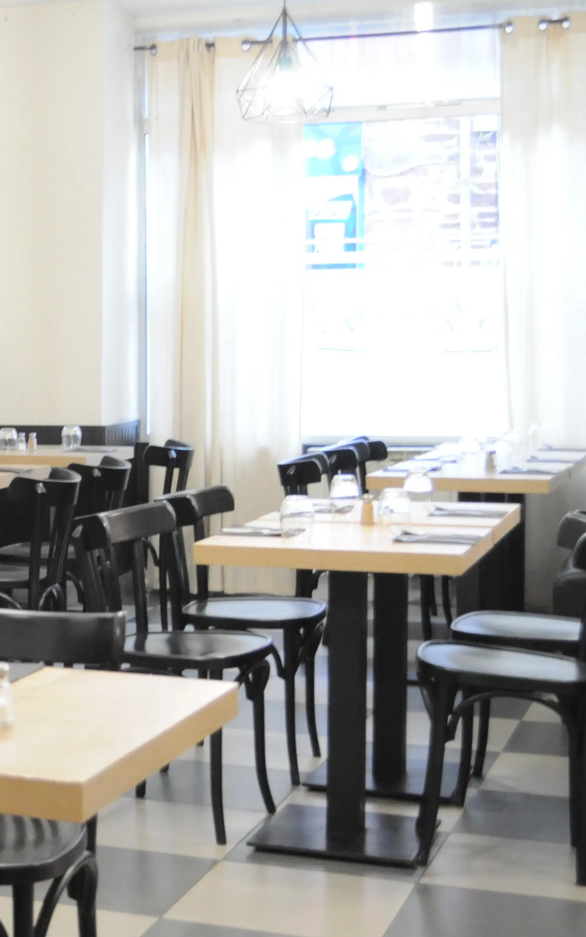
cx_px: -113
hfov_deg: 18.2
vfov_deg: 30.2
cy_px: 457
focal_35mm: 68
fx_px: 1738
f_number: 4.5
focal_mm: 28
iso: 1600
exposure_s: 1/15
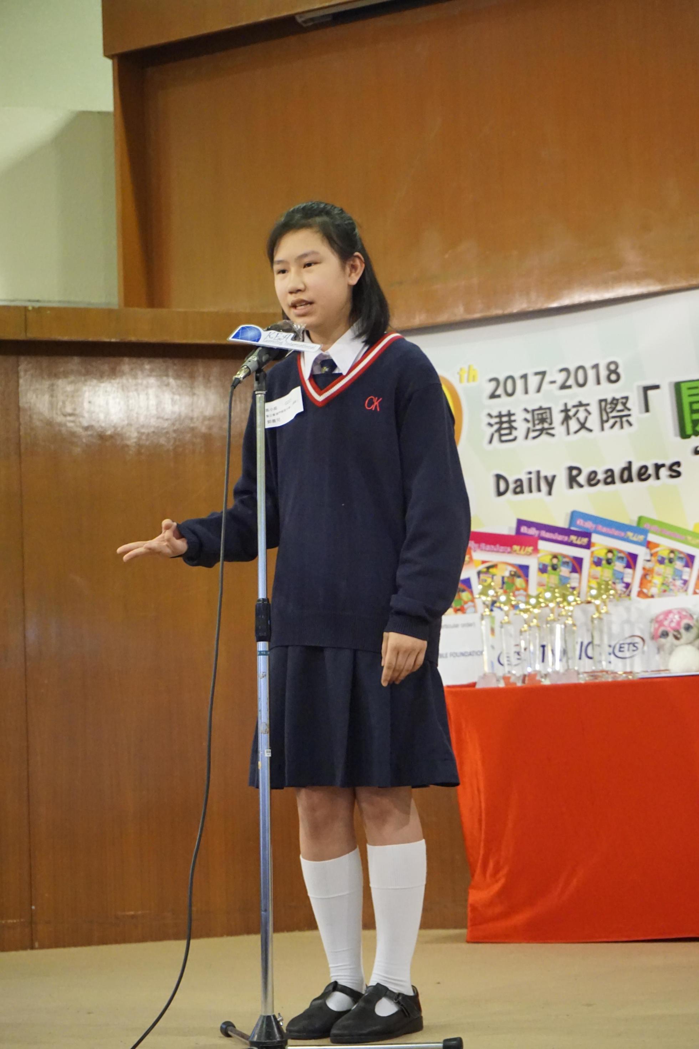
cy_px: 524
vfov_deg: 27.0
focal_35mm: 75
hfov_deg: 18.2
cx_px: 350
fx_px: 2184
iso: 3200
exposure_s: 1/60
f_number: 5.6
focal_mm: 50
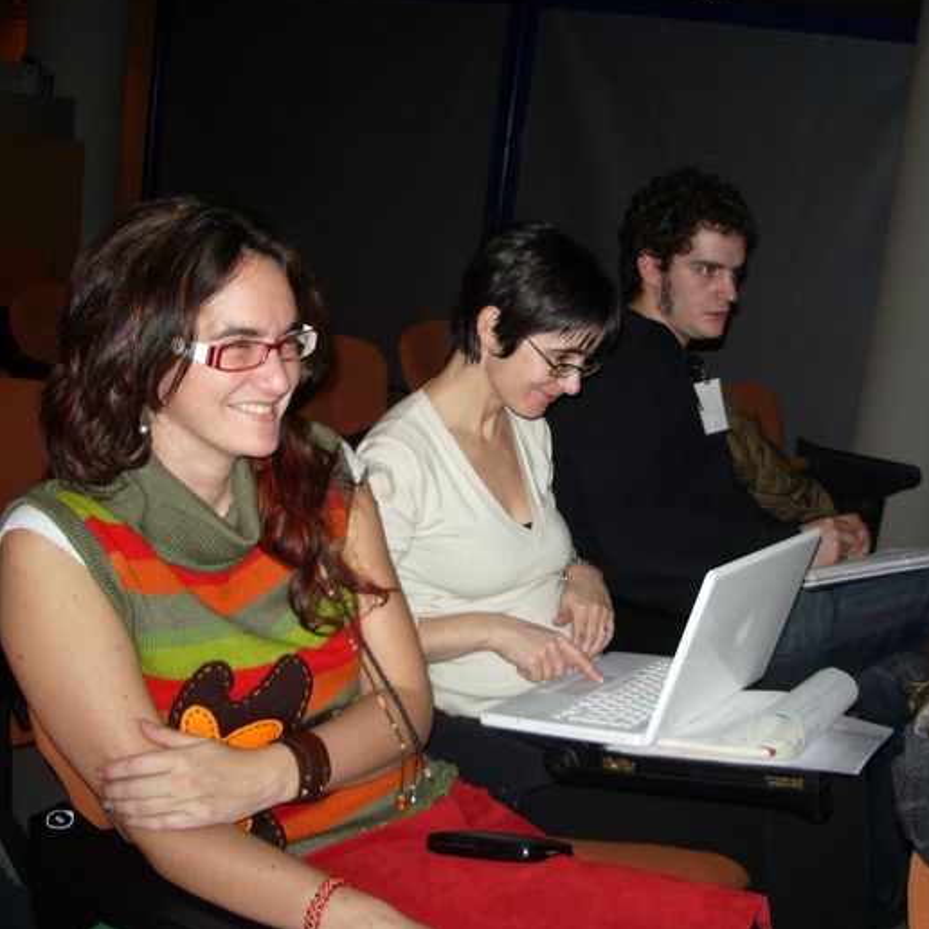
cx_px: 628
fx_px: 1275
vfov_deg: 40.0
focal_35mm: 42
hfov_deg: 39.5
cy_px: 462
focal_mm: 5.8
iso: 100
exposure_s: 1/40
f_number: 2.6
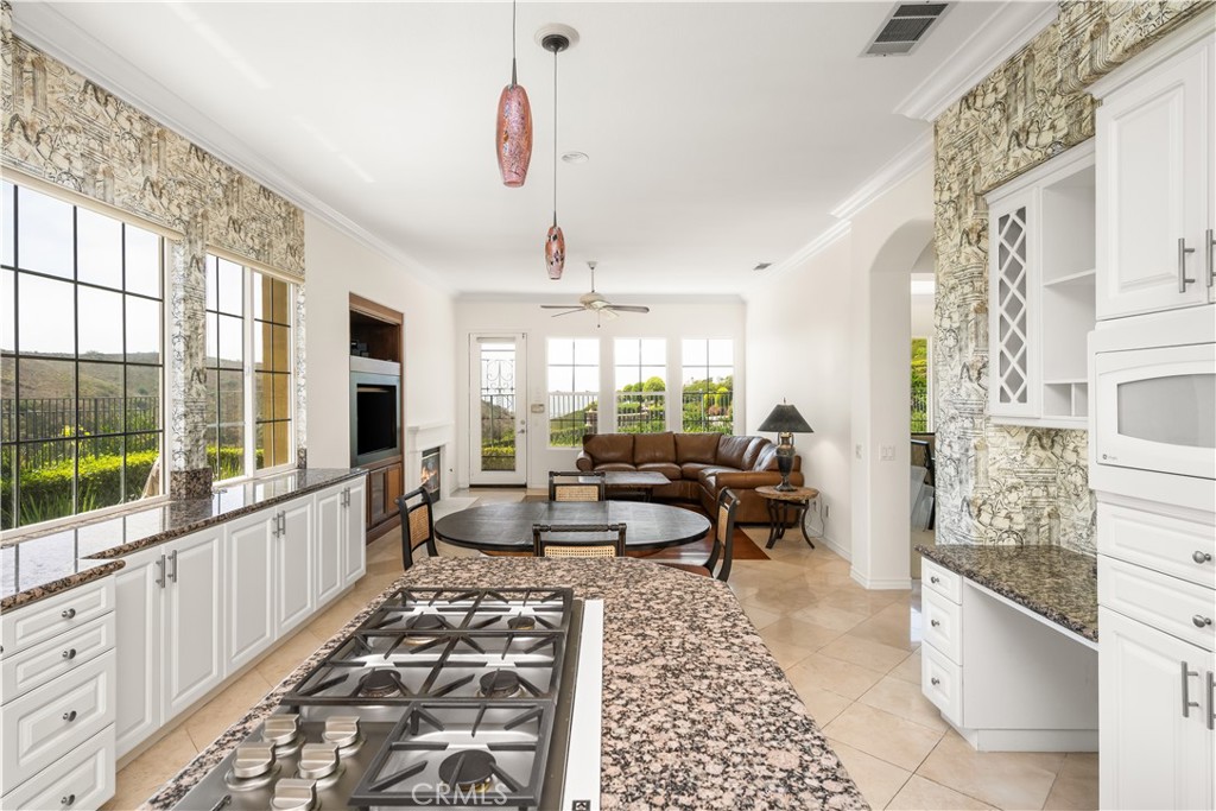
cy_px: 406
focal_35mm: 16
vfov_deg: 72.1
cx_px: 608
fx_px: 557
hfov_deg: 95.0
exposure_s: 1/30
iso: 100
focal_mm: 16.5
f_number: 6.3
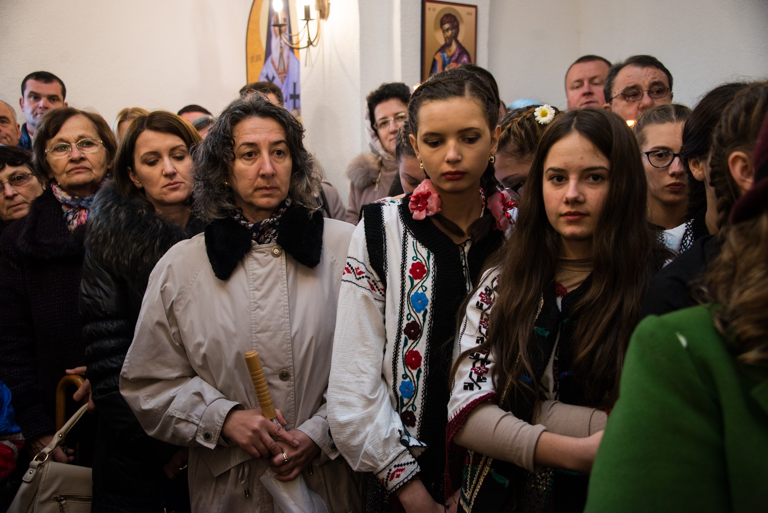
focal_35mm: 45
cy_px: 256
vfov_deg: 29.9
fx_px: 960
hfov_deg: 43.6
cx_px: 384
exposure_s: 1/50
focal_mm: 45
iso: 1250
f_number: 4.2
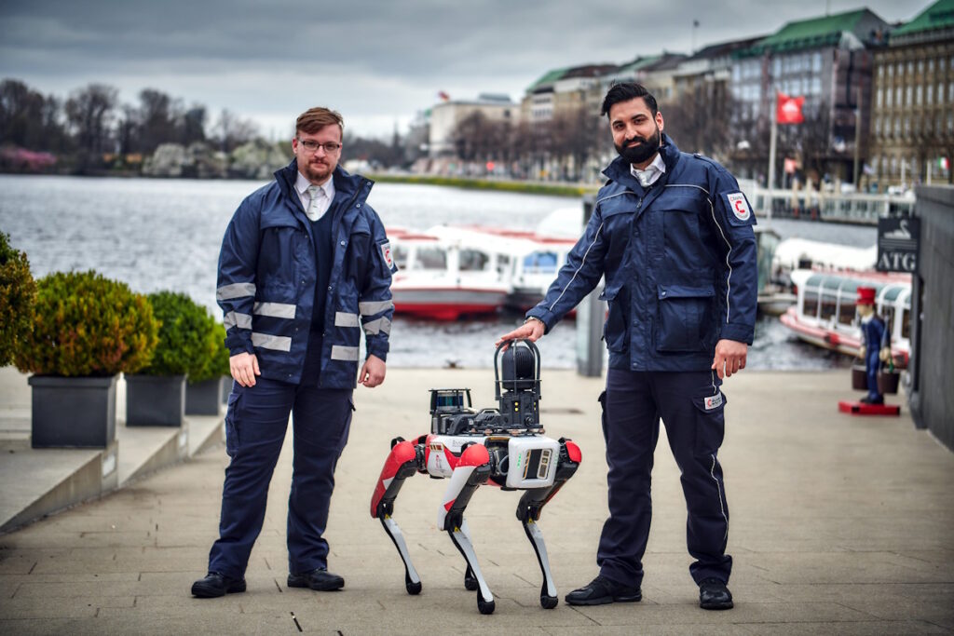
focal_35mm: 70
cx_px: 477
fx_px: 1855
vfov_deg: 19.5
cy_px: 318
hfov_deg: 28.8
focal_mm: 70
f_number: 2.8
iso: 125
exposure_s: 1/500
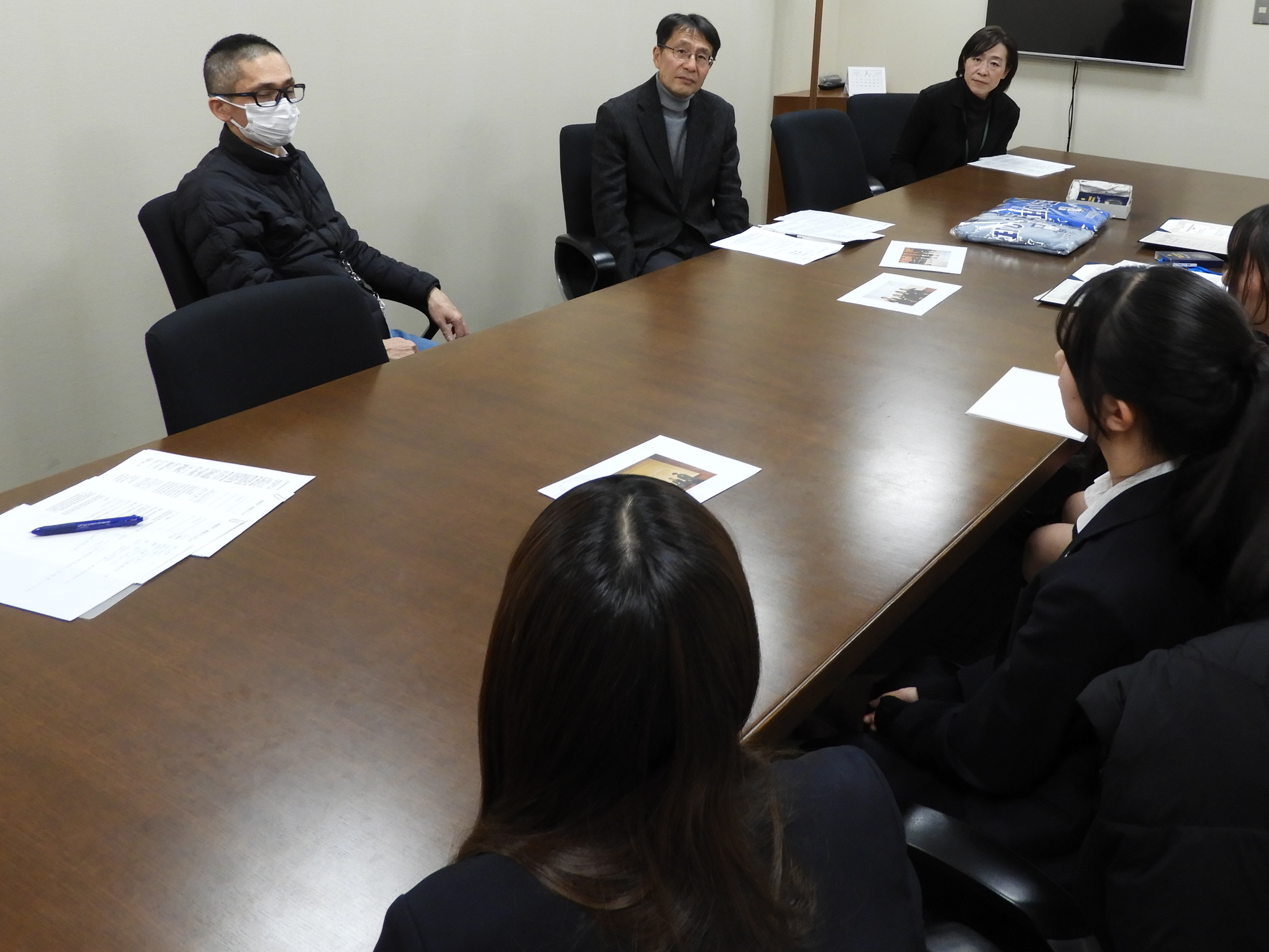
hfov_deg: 52.4
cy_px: 281
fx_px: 1283
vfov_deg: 40.0
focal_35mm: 35
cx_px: 743
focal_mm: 4.3
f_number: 3.3
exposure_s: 1/30
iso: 180
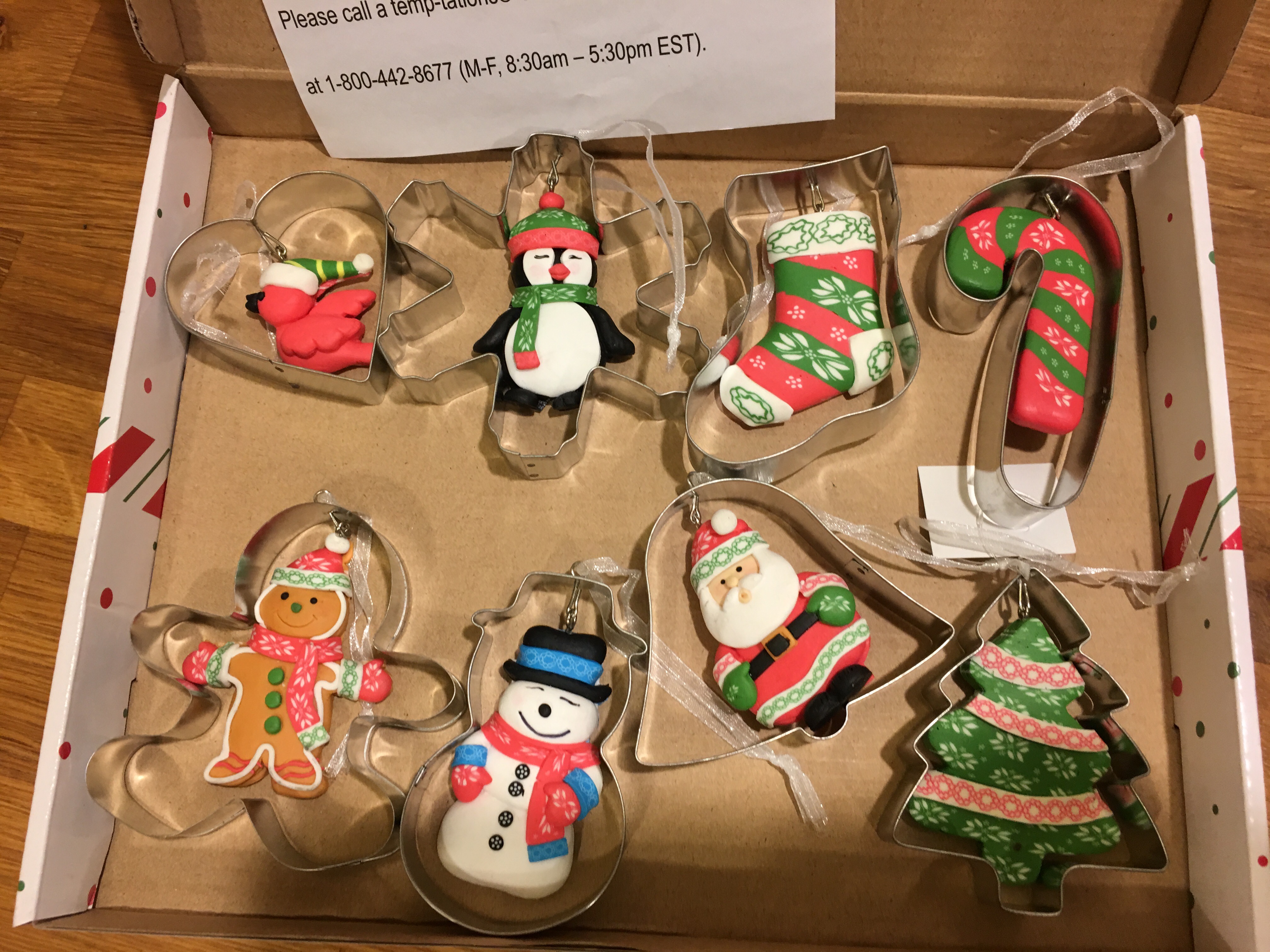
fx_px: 1064
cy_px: 476
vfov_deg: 48.2
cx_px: 635
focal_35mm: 29
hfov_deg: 61.7
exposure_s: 1/15
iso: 32
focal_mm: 4.15
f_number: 2.2
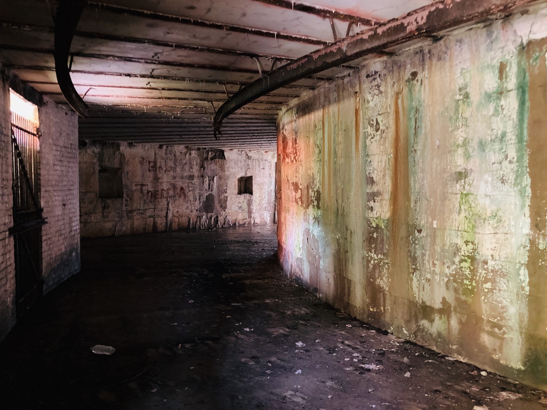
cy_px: 205
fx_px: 442
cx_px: 274
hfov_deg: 63.4
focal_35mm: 28
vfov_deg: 49.7
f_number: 1.8
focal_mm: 3.99
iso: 640
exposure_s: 1/15
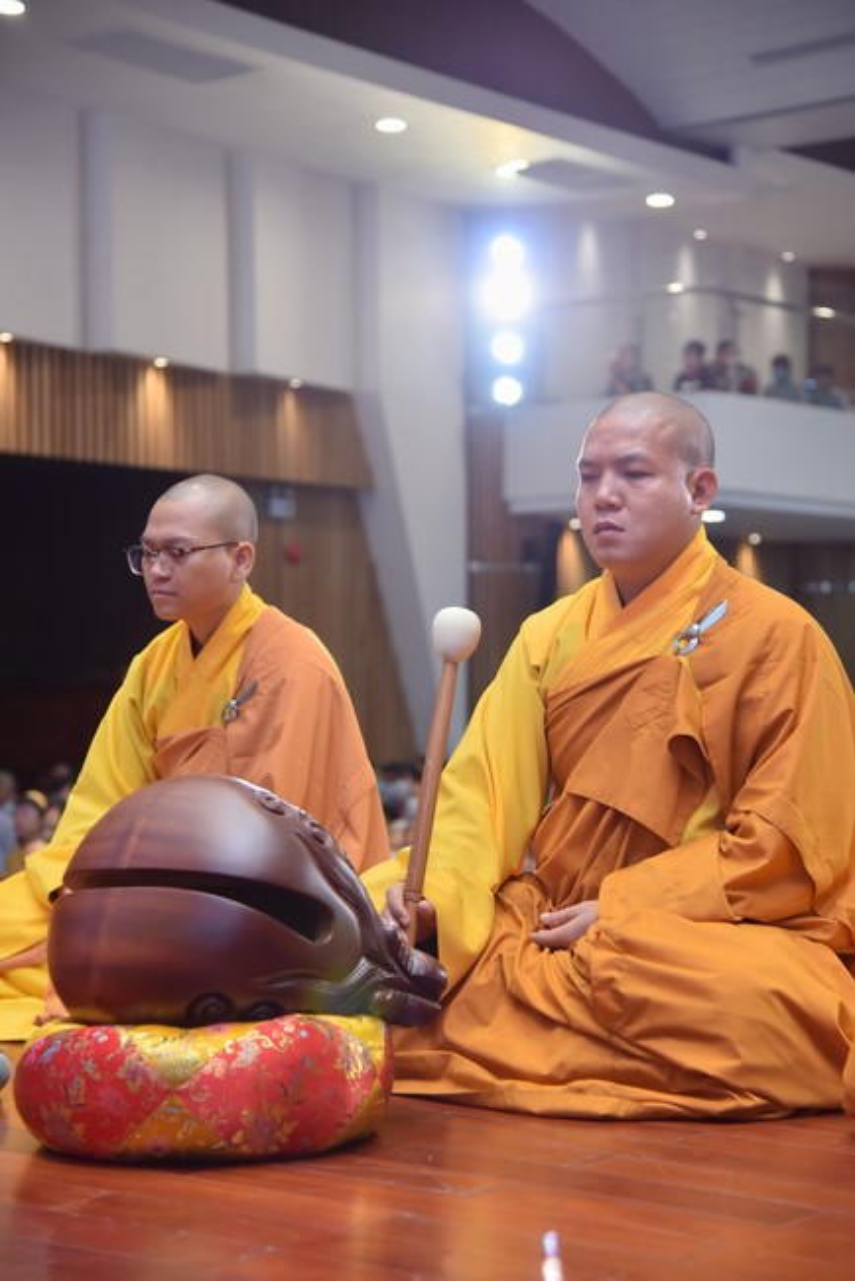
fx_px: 2491
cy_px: 640
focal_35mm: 70
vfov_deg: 28.8
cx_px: 428
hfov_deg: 19.5
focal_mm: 70
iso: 800
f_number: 4.5
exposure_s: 1/160
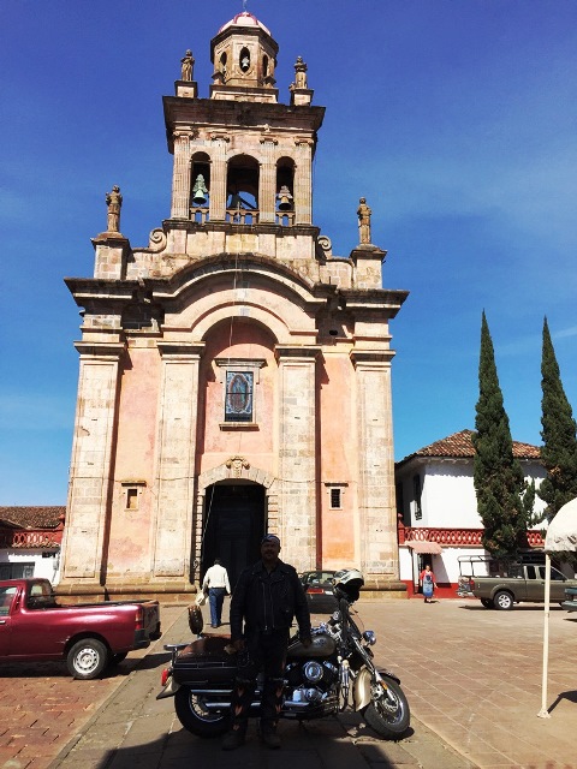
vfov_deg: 61.7
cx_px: 288
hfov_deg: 48.2
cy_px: 384
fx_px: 645
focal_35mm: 29
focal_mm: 4.15
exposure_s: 1/3300
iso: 32
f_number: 2.2
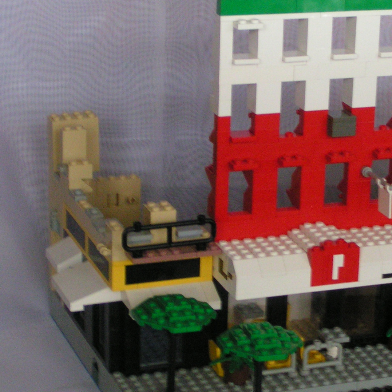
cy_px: 163
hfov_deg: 14.3
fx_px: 1550
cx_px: 318
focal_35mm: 121
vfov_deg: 14.4
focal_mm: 11
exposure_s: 1/15
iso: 200
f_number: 3.2
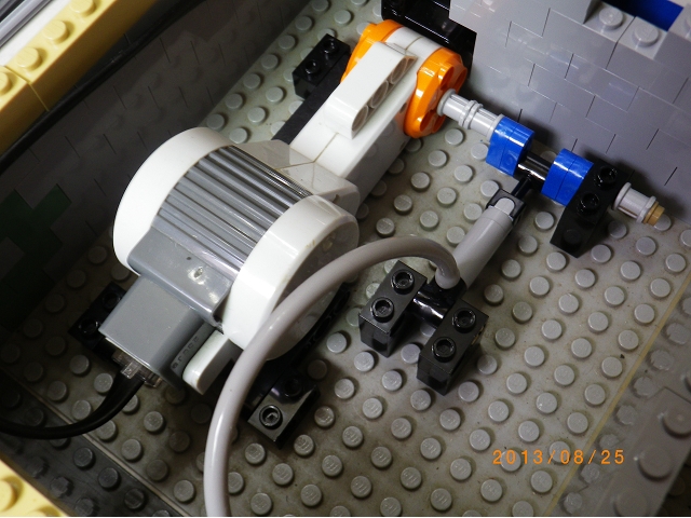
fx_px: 818
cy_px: 259
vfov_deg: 35.1
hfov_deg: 45.8
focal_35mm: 41
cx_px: 346
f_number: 3.9
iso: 100
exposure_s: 1/8
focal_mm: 7.3
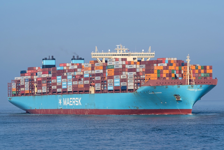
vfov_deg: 7.4
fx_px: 1157
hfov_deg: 11.1
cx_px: 112
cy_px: 75
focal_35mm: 186
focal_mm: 124
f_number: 6.7
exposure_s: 1/750
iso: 100
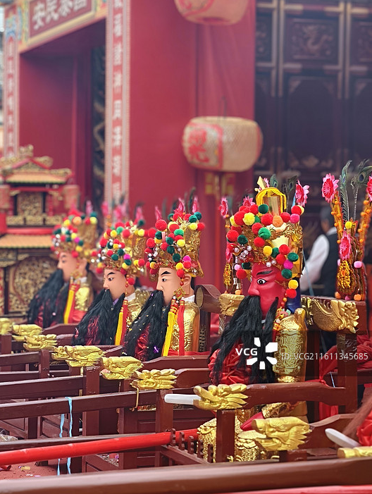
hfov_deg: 15.3
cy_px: 221
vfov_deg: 20.2
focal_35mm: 97
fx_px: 1386
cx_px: 170
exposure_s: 1/100
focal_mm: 22.48
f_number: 2
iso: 54
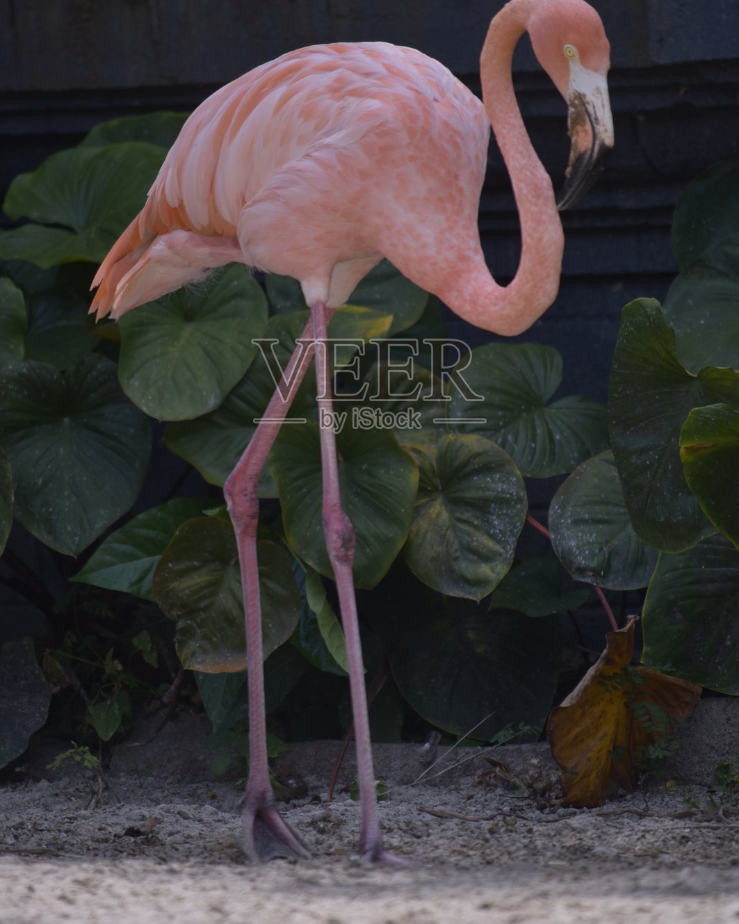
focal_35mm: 297
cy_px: 387
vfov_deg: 6.5
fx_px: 8109
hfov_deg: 5.2
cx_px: 370
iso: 100
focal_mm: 175
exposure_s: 1/500
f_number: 5.6
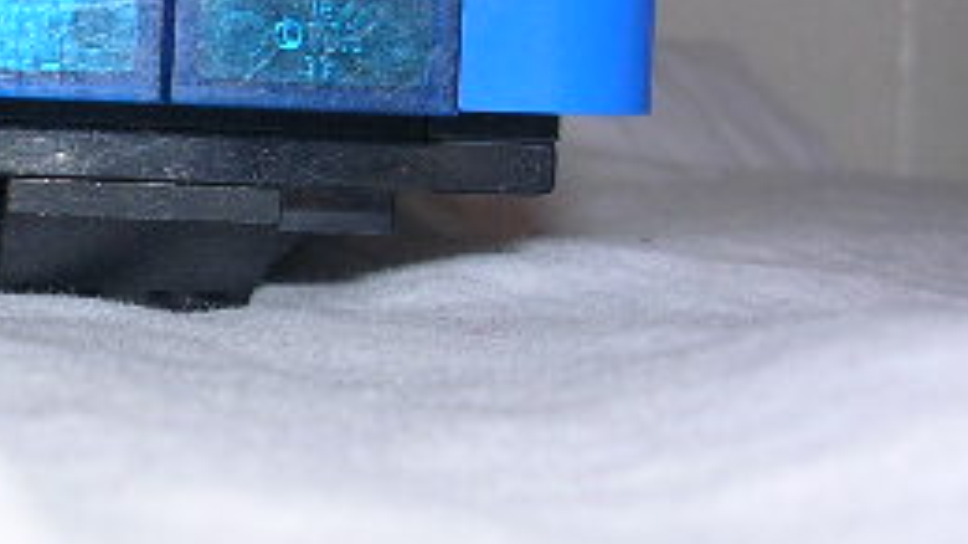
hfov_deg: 20.5
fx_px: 2617
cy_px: 116
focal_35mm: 102
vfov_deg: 11.8
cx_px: 74
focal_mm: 5.8
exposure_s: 1/60.1
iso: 50
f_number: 2.8
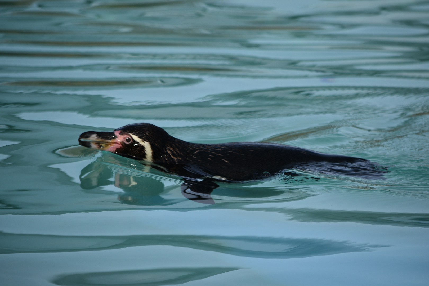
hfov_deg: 6.2
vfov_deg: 4.2
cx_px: 214
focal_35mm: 330
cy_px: 143
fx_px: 3932
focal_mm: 220
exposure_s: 1/640
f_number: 6.3
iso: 200
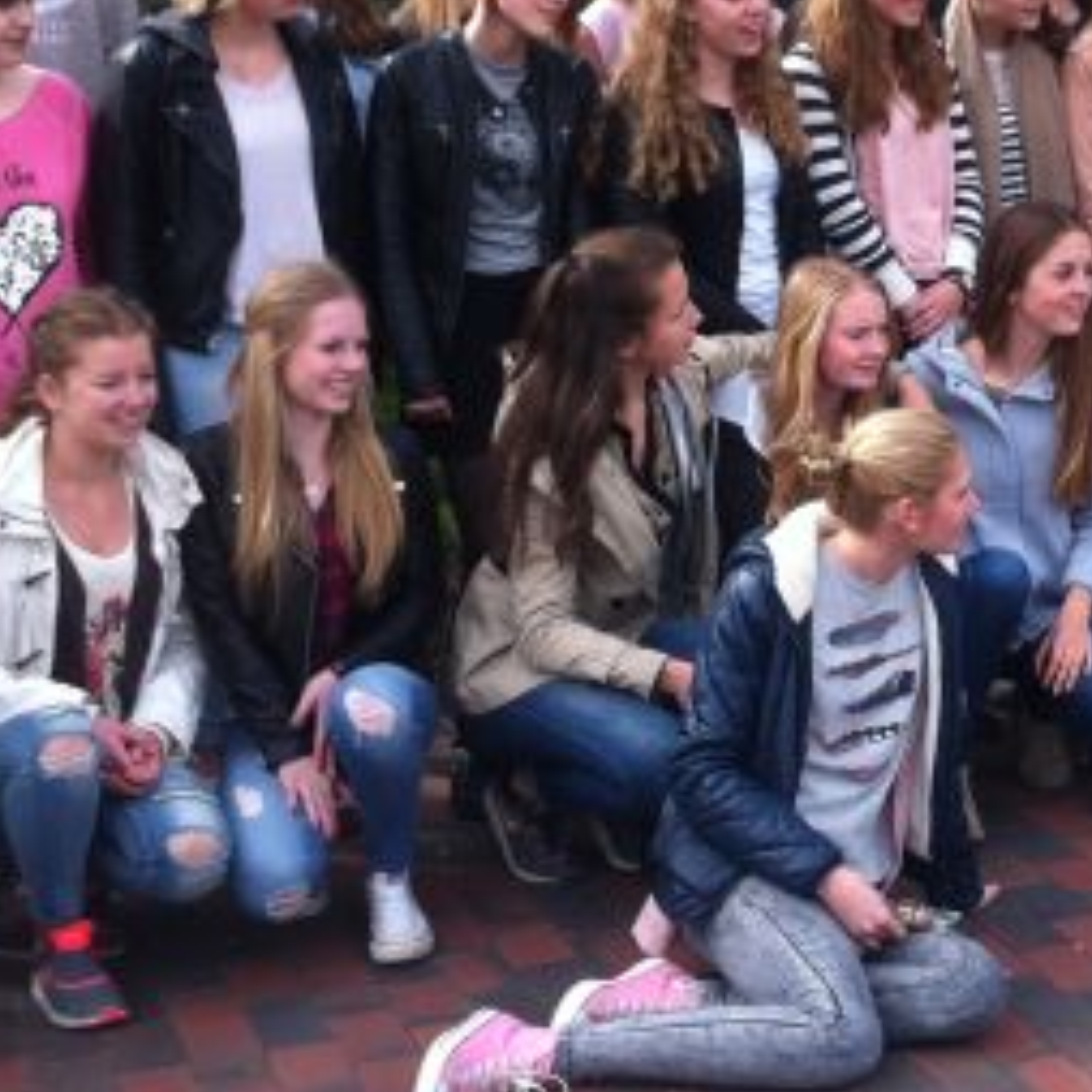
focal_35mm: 85
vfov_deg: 20.4
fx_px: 3034
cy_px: 432
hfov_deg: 19.7
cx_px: 1113
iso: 80
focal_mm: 3.85
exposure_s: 1/311
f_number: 2.8
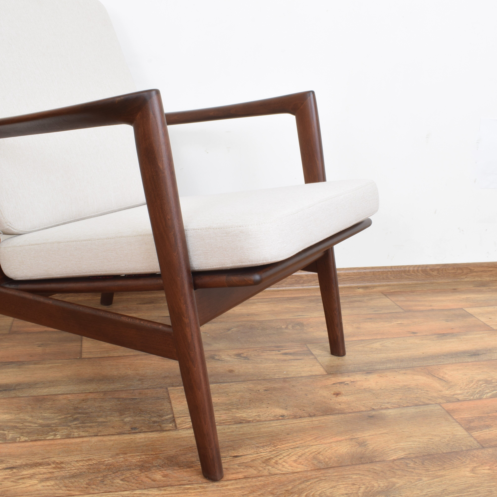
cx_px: 273
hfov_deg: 41.2
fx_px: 660
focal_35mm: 41
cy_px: 247
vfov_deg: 41.3
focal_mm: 21
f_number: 25
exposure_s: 5
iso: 100
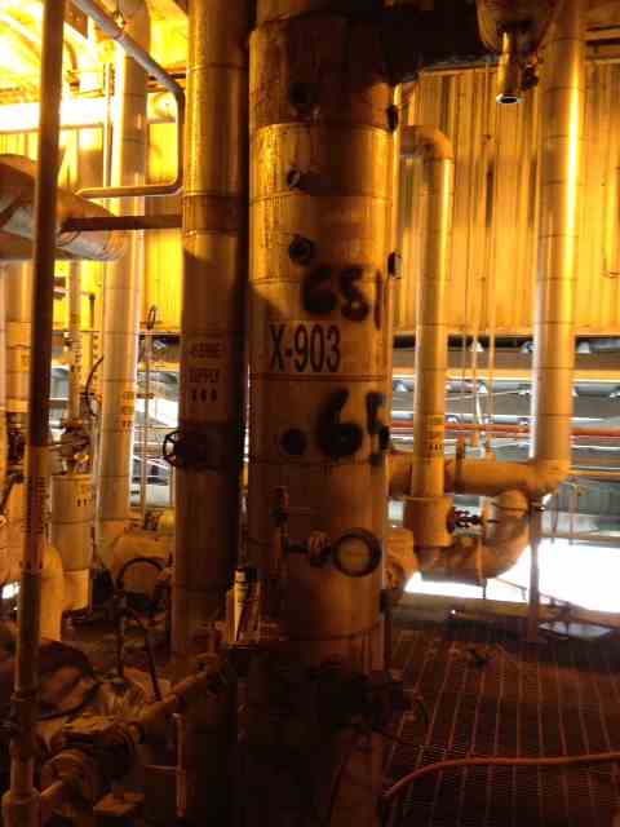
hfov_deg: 40.7
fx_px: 836
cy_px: 414
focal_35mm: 35
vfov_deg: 52.6
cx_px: 310
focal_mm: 4.28
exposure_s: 1/20
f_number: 2.4
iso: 200
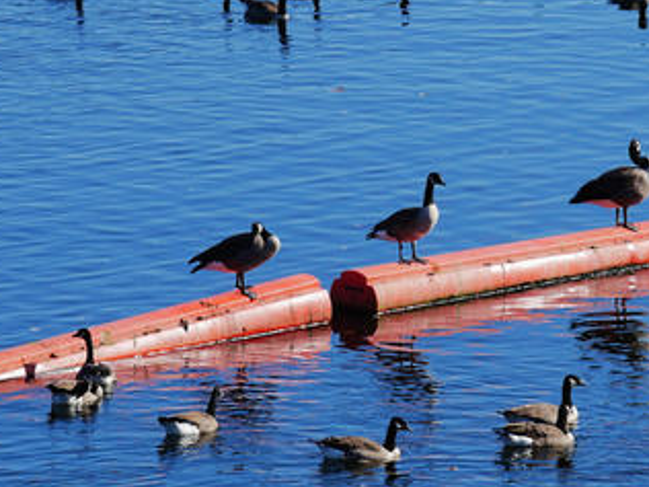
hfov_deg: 4.2
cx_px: 351
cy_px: 182
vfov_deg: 3.1
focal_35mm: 475
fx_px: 8906
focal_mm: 150
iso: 200
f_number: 5.6
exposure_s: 1/800
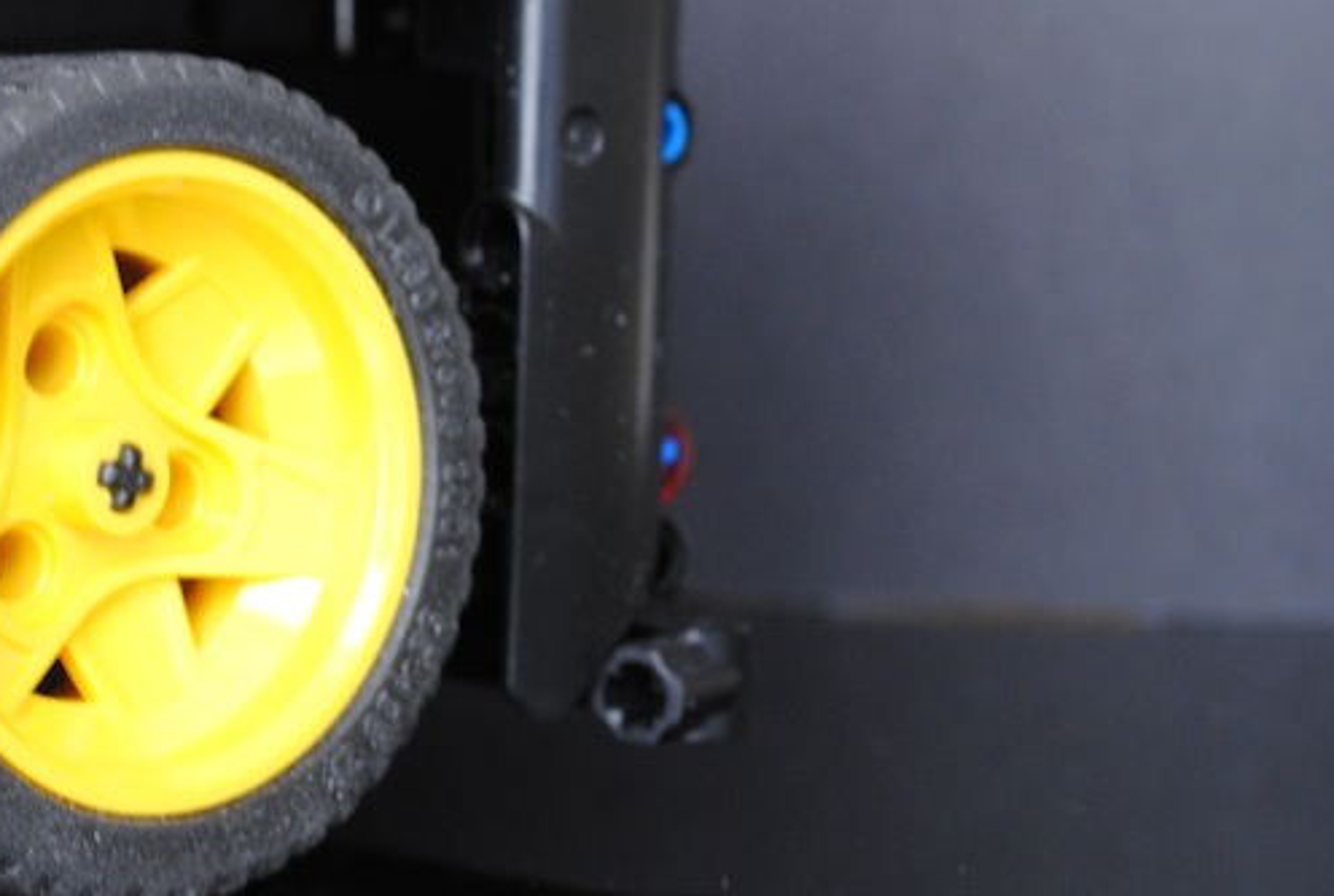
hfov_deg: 15.5
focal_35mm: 130
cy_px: 98
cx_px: 11
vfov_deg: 10.5
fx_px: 4827
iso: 400
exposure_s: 1/3
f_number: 7.1
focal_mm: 42
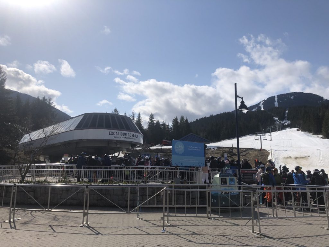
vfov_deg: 49.7
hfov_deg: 63.4
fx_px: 266
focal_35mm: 28
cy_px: 124
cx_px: 164
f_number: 1.8
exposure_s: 1/6897
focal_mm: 3.99
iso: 20
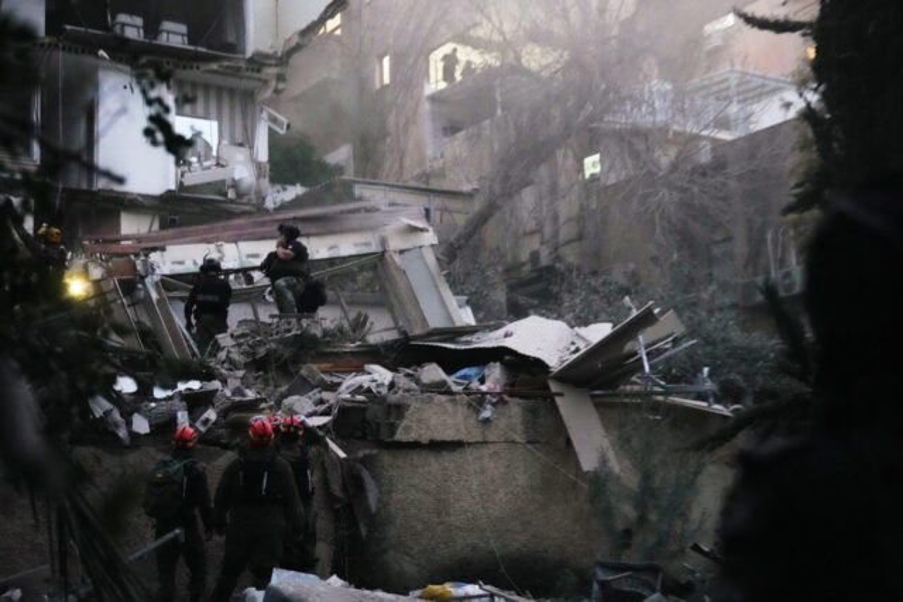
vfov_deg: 28.7
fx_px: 1179
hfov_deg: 41.9
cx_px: 452
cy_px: 301
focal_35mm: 47
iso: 8000
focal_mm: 47
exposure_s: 1/320
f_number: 2.8
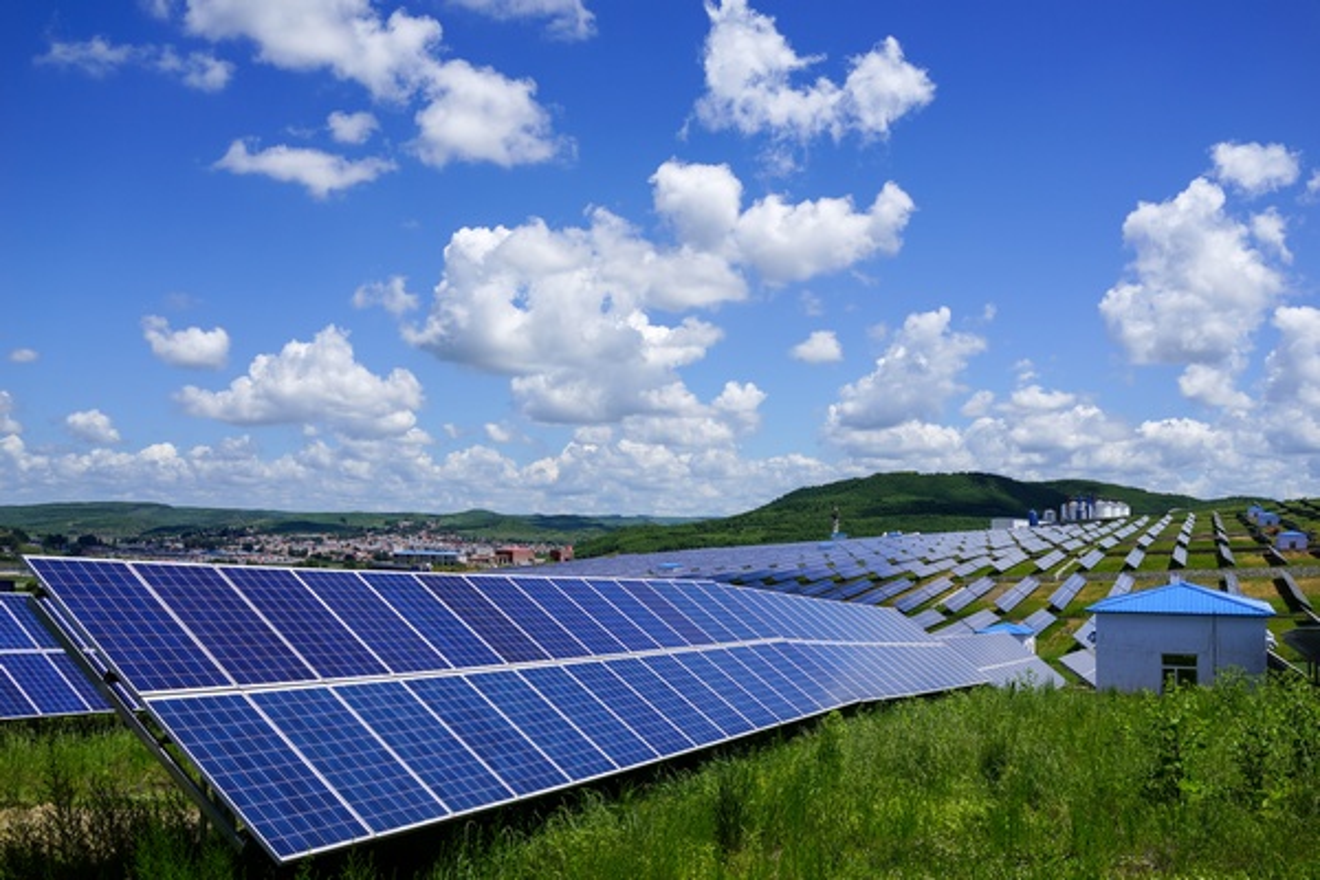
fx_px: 1283
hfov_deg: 54.4
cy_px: 440
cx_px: 660
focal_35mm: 35
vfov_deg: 37.9
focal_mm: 35
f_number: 11
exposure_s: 1/400
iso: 100
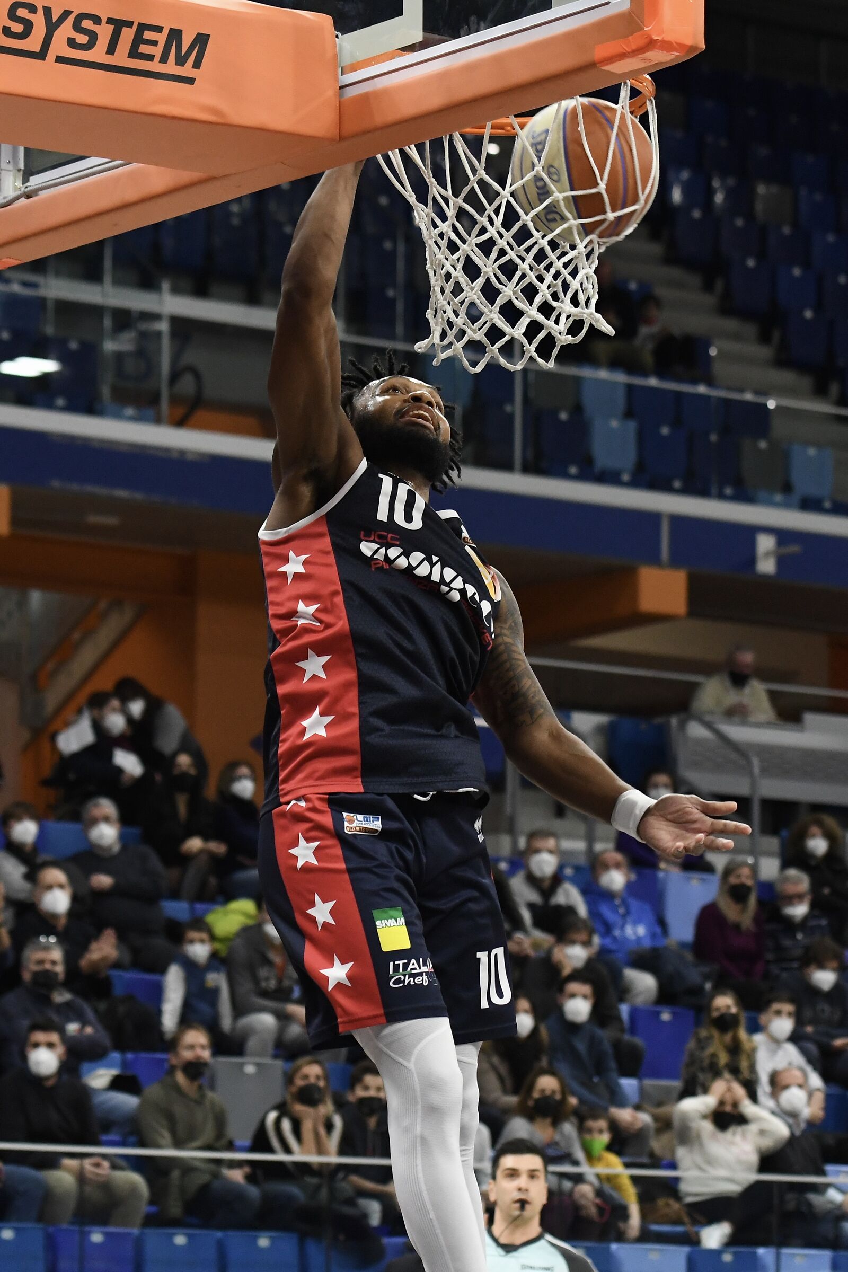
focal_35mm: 105
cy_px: 636
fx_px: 3710
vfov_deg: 19.5
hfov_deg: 13.0
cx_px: 424
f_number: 3.5
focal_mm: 70
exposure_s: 1/1250
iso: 2000
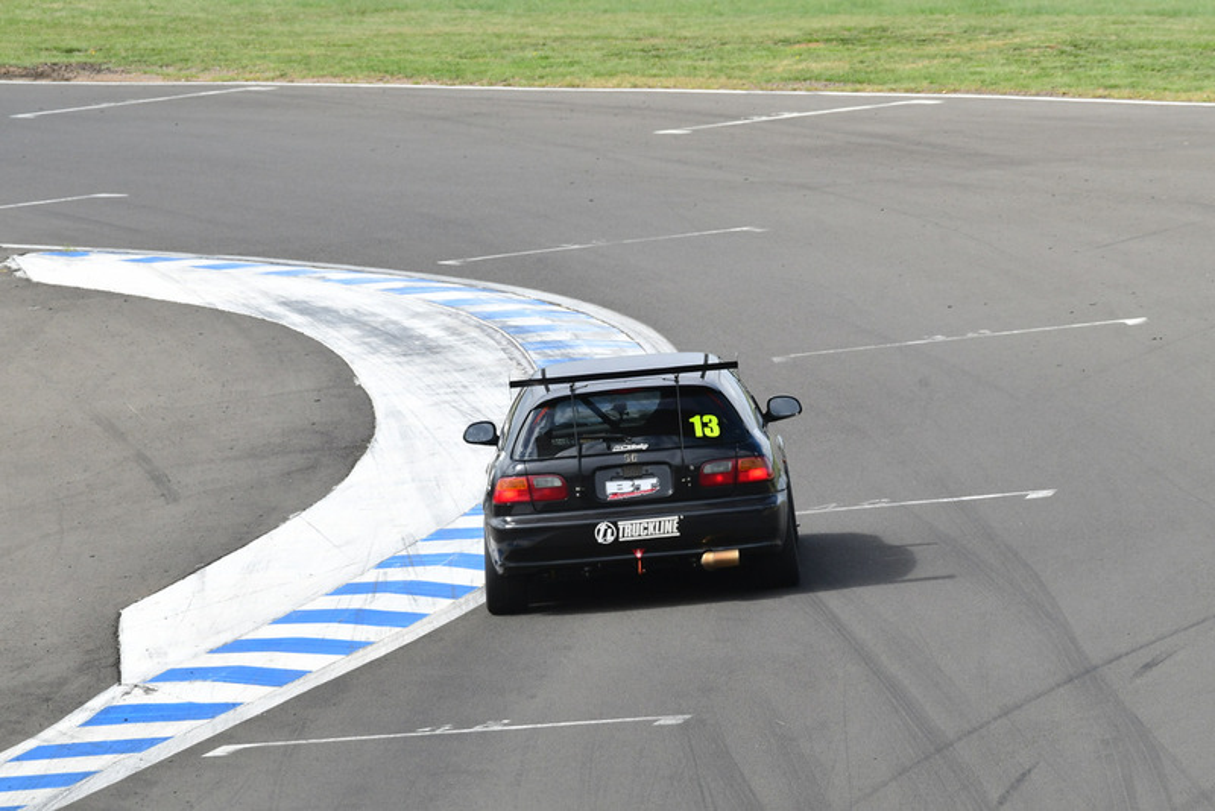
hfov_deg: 4.4
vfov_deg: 3.0
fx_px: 15699
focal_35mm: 465
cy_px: 406
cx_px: 608
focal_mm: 310
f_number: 11
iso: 320
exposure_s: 1/250
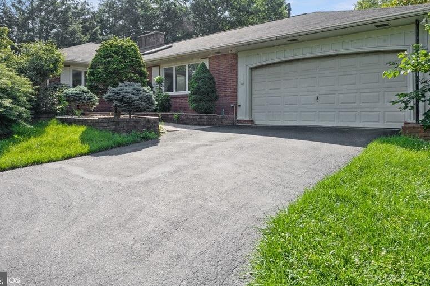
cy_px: 122
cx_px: 205
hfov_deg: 67.4
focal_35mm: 27
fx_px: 322
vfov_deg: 47.8
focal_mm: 23
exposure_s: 1/60
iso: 100
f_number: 11
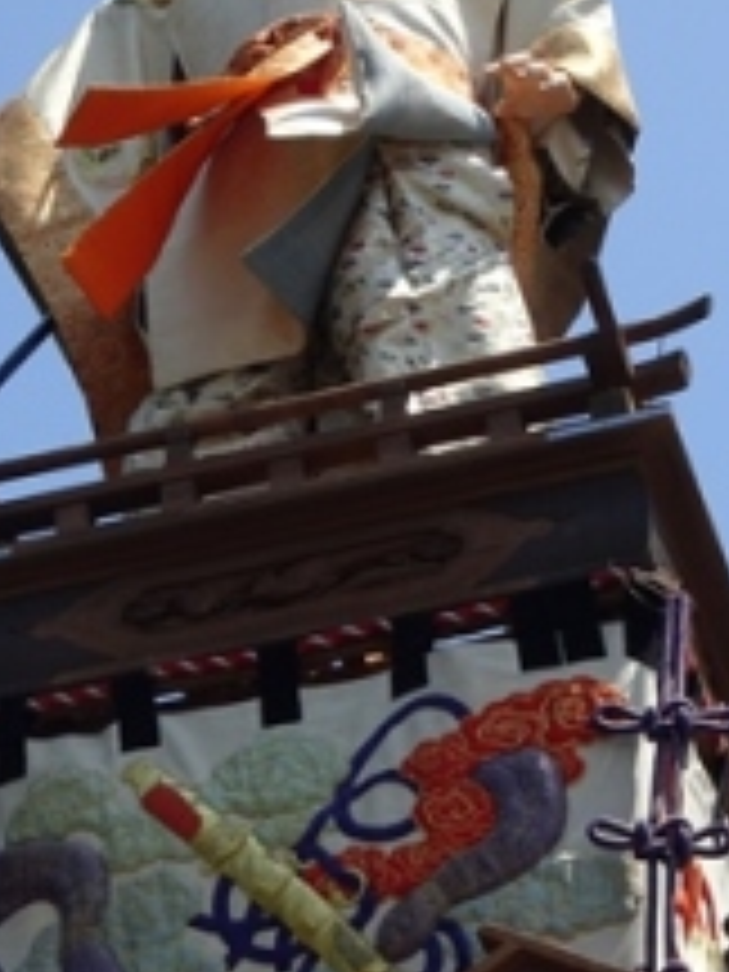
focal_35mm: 162
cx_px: 241
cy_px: 634
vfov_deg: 12.2
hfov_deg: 9.2
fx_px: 4549
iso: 80
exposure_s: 1/500
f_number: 5
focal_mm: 12.01
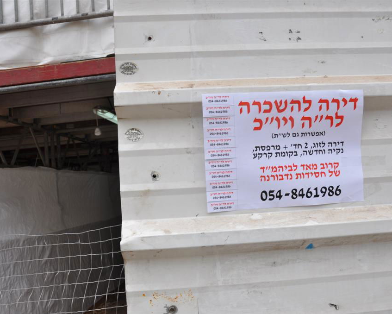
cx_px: 213
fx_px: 395
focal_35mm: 34
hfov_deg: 52.8
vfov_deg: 43.4
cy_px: 157
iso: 200
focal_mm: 20
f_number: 8
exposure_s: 1/250
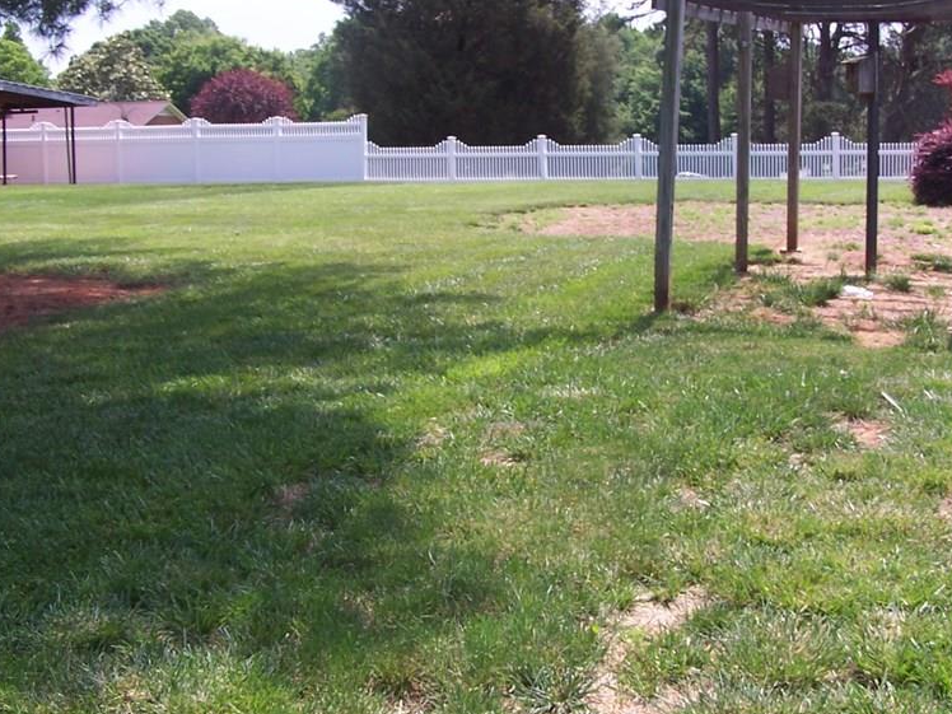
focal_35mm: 52
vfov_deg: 28.0
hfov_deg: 36.7
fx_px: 1430
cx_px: 557
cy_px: 316
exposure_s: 1/350
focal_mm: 6.3
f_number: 4
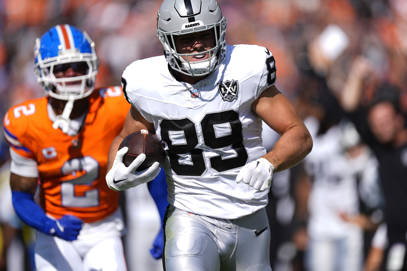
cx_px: 204
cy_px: 136
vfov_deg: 2.3
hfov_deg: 3.4
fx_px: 6783
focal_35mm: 600
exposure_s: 1/2500
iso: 200
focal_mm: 600
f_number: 4
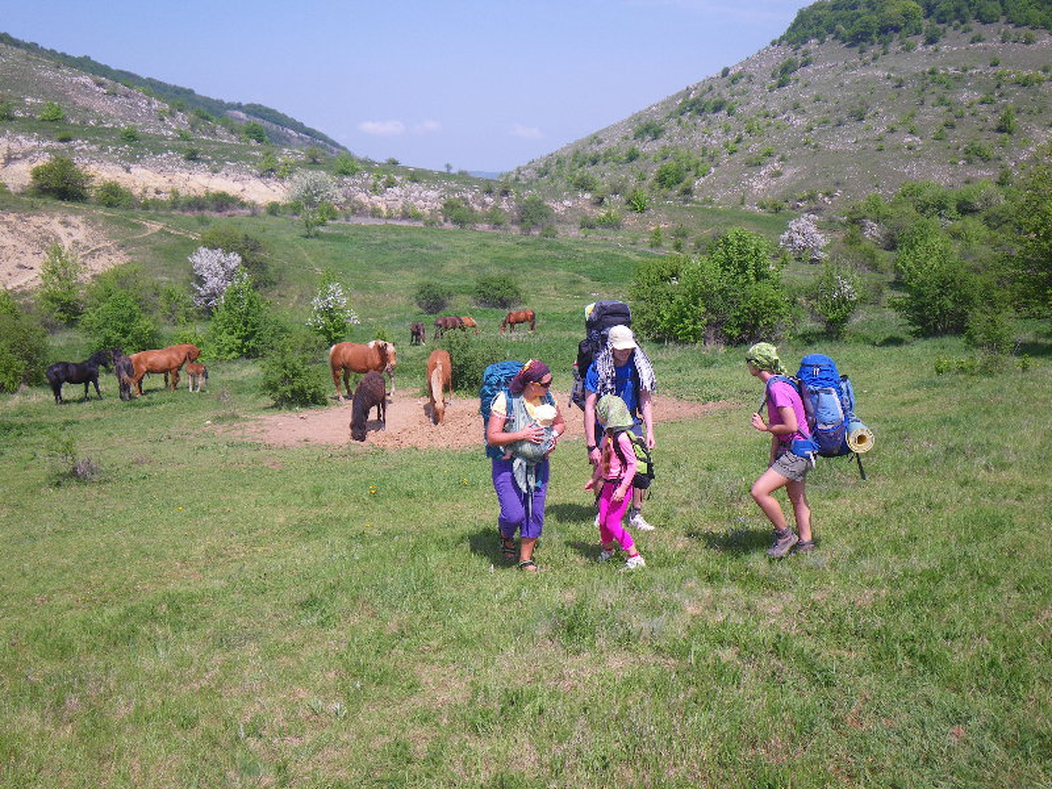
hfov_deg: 54.0
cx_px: 526
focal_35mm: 34
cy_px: 394
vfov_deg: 41.8
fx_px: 1033
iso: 50
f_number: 4.6
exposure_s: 1/250
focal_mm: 6.1
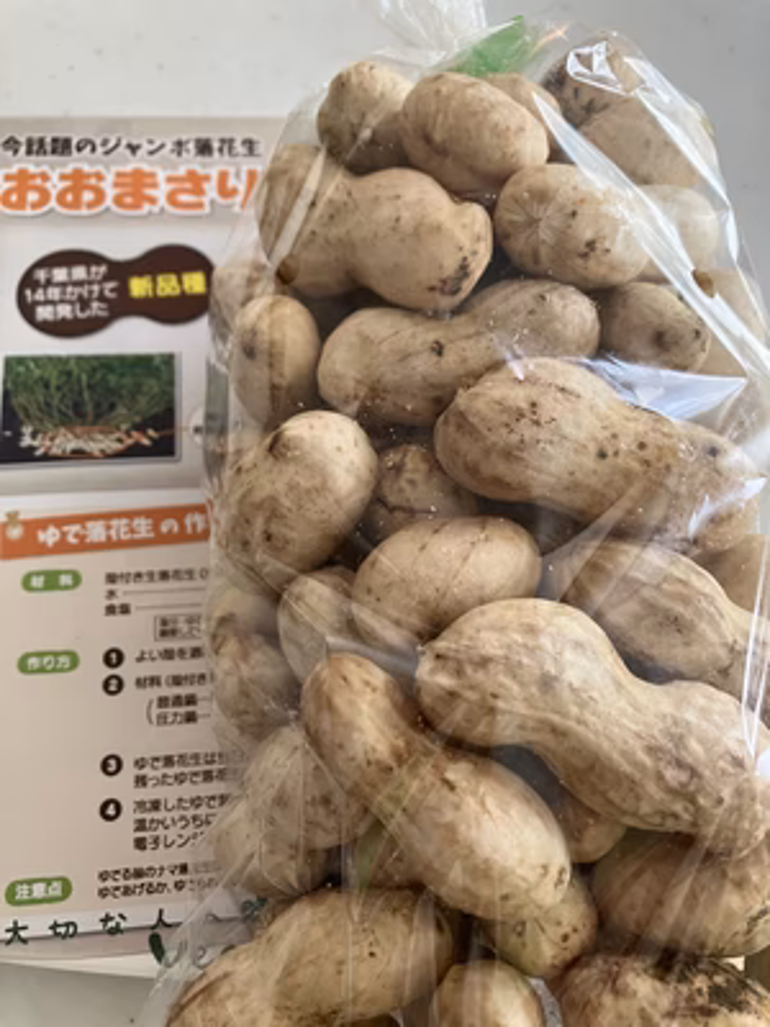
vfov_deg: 63.4
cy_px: 514
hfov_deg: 49.7
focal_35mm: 28
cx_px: 385
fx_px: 830
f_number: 1.8
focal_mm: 3.99
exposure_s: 1/66
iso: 80
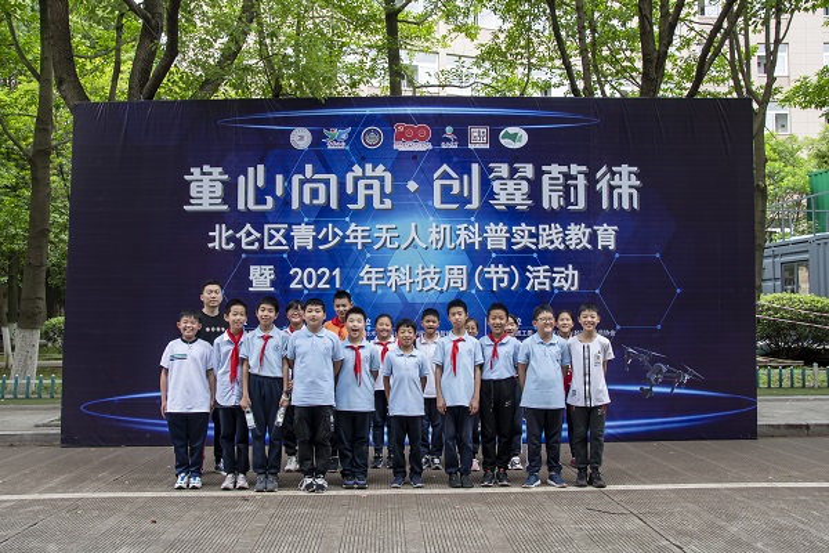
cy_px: 276
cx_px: 414
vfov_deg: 40.0
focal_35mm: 33
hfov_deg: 57.2
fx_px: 760
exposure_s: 1/30
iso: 500
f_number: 9
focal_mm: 22
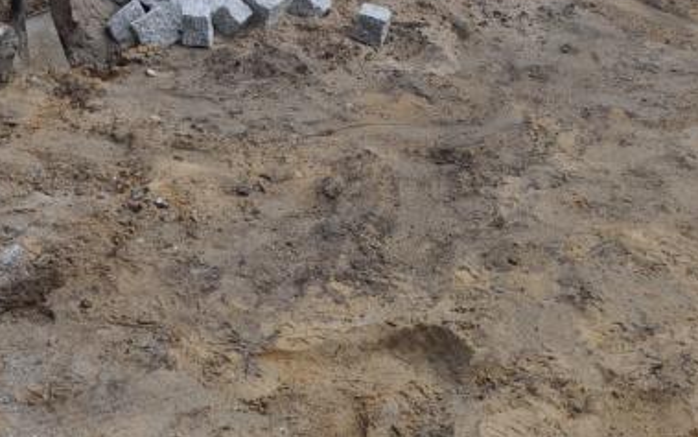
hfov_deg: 24.9
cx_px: 343
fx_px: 1579
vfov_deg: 14.7
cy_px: -216
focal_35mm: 83
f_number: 6.3
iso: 200
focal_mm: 16
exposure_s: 1/160
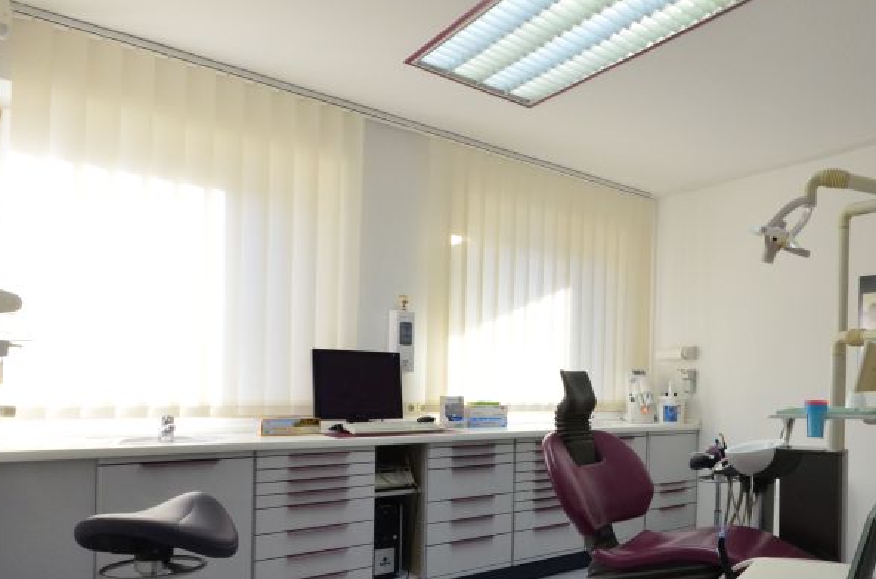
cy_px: 383
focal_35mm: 28
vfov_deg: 45.7
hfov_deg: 61.7
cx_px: 671
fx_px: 676
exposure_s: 1/200
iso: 1600
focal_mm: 11
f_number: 11
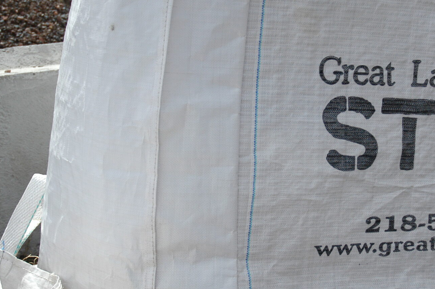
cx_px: 335
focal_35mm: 80
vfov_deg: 17.0
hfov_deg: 25.0
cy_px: 111
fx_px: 966
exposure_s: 1/2500
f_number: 3.8
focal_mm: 27
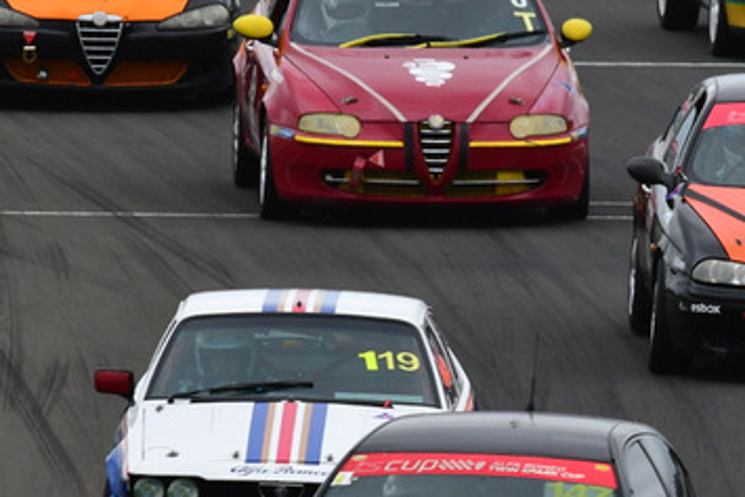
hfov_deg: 1.5
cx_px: 527
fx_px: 28693
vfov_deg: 1.0
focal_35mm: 1386
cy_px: 174
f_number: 11
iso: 640
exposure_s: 1/640
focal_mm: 410
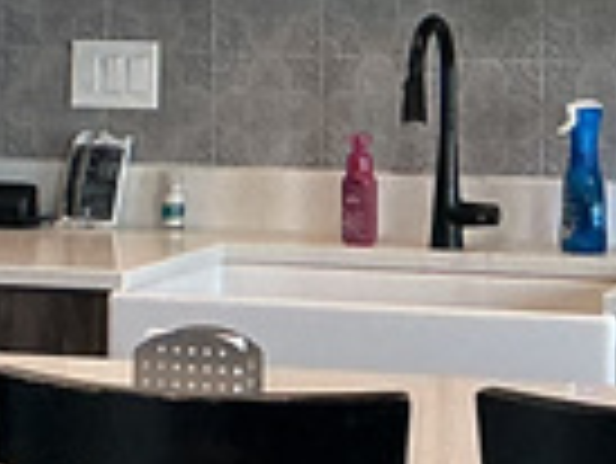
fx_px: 3847
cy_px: -383
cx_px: 486
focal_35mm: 216
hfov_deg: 9.1
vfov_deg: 6.7
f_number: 1.8
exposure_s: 1/120
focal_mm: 3
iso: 50
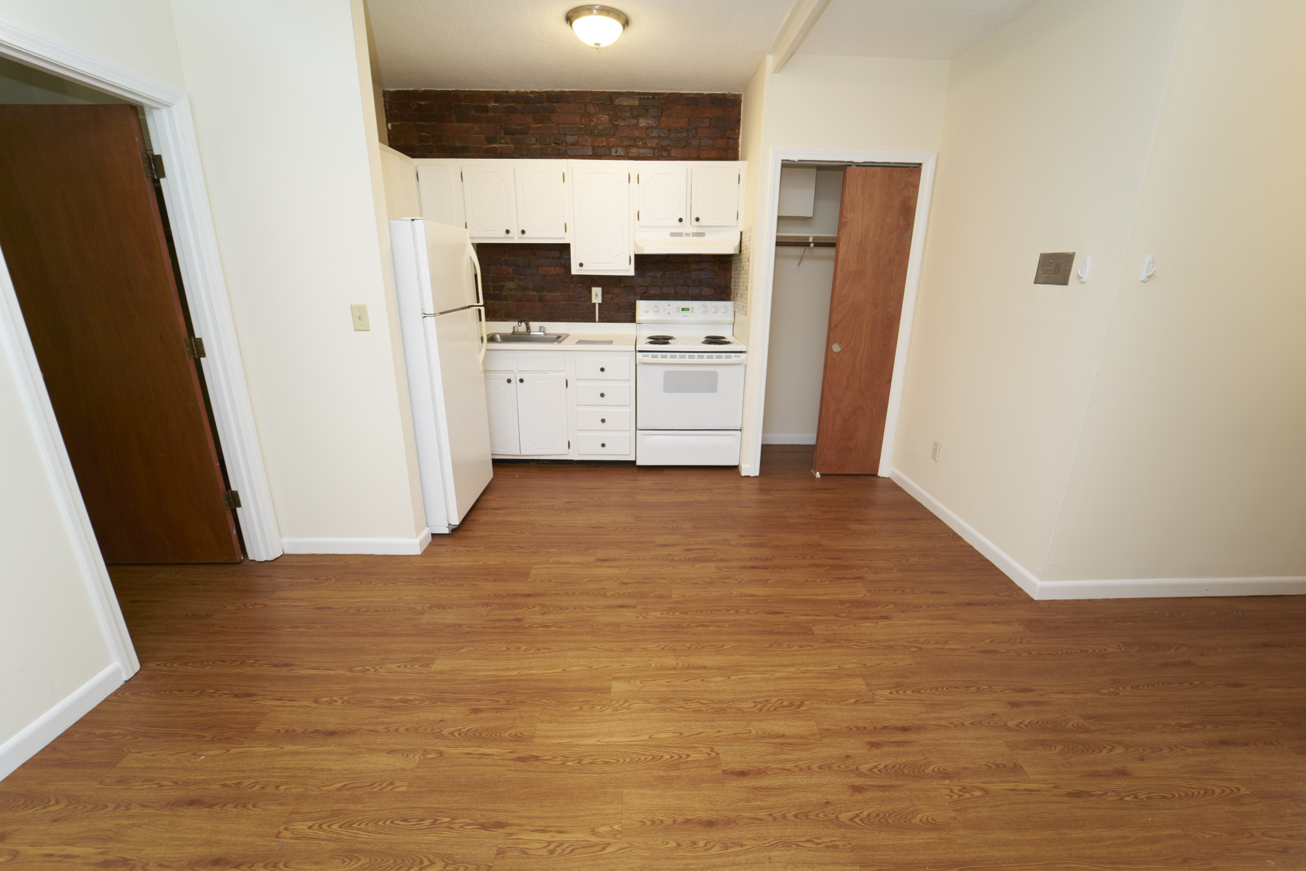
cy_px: 436
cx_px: 653
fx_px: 508
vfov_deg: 81.2
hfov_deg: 104.2
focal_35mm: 14
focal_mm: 14
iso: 400
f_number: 7.1
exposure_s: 1/13
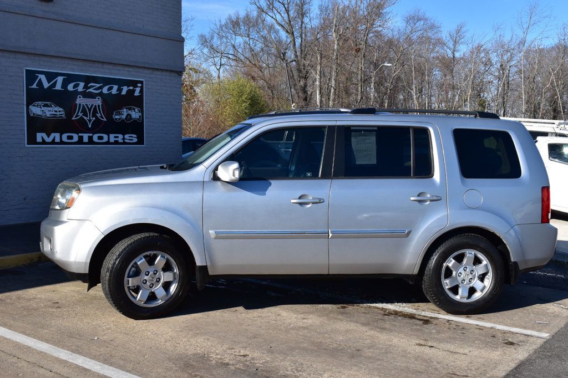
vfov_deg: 31.9
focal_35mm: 42
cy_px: 189
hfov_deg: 46.4
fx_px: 662
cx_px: 284
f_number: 11
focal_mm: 28
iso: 360
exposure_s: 1/500
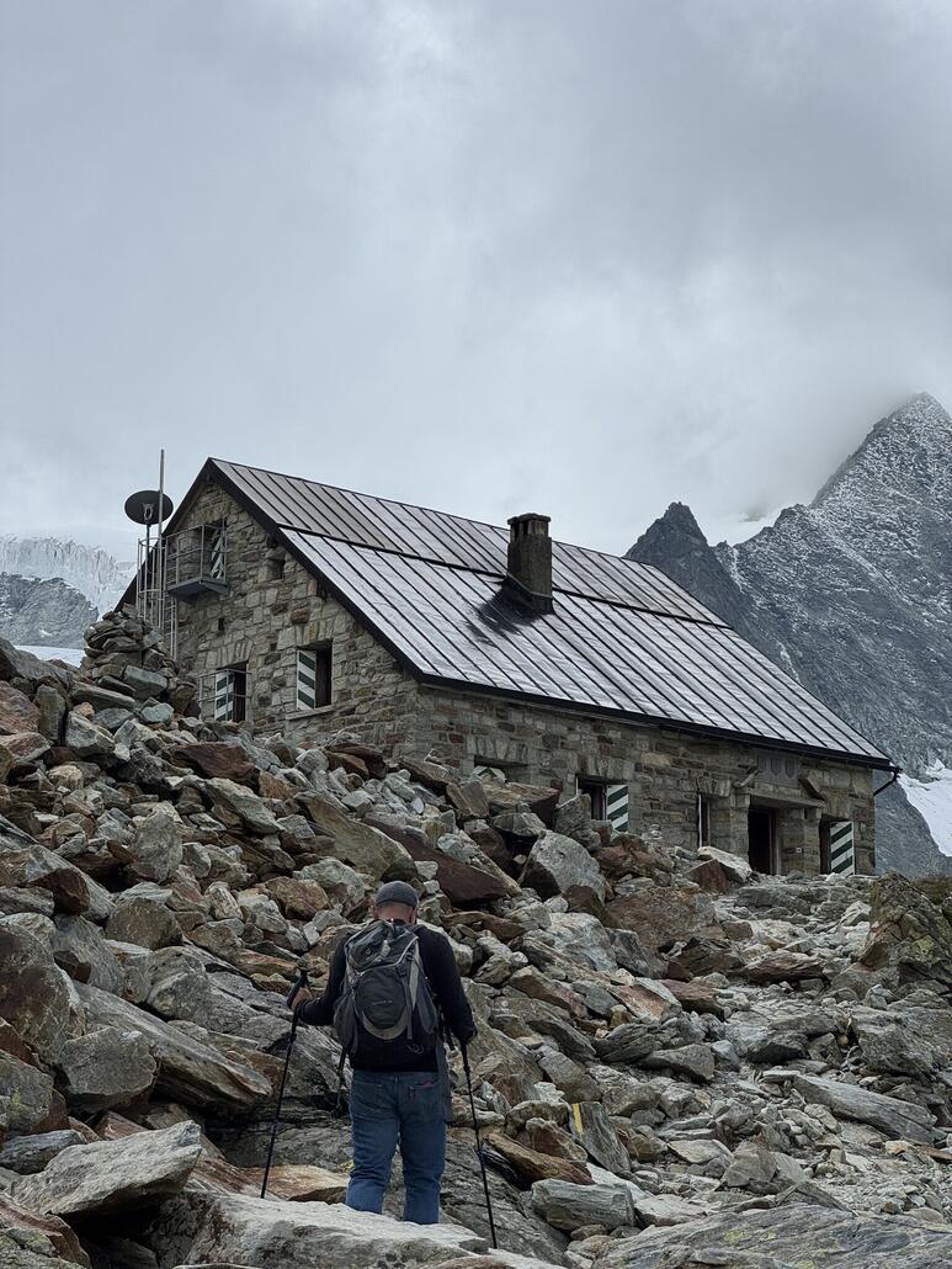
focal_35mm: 77
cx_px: 476
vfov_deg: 25.3
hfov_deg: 19.1
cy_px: 634
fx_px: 2822
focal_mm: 9
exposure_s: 1/2660
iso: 20
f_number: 2.8
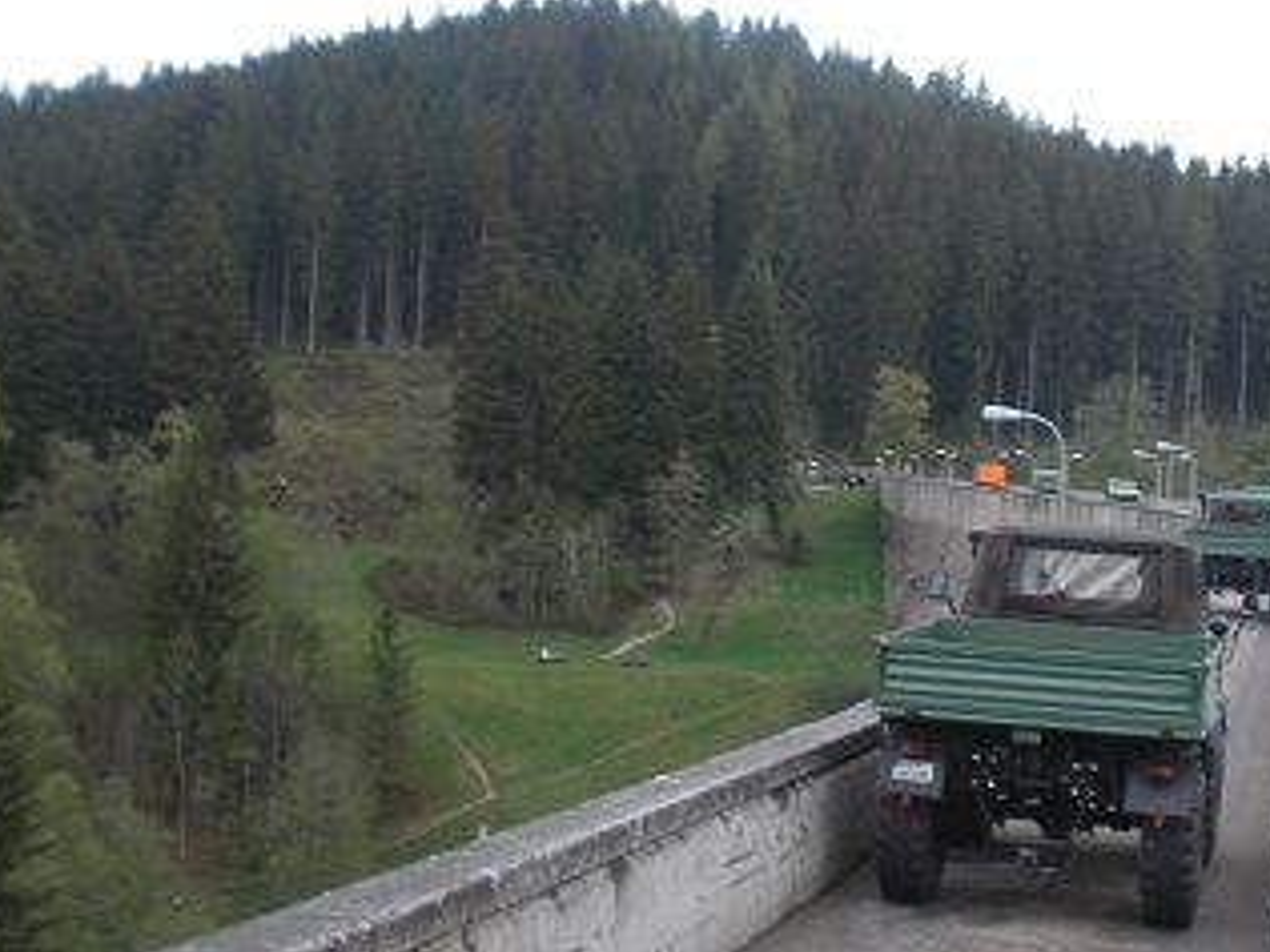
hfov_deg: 32.4
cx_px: 864
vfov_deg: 24.8
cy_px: 538
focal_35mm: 59
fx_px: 2165
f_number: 3.1
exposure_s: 1/160
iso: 64
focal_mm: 6.3
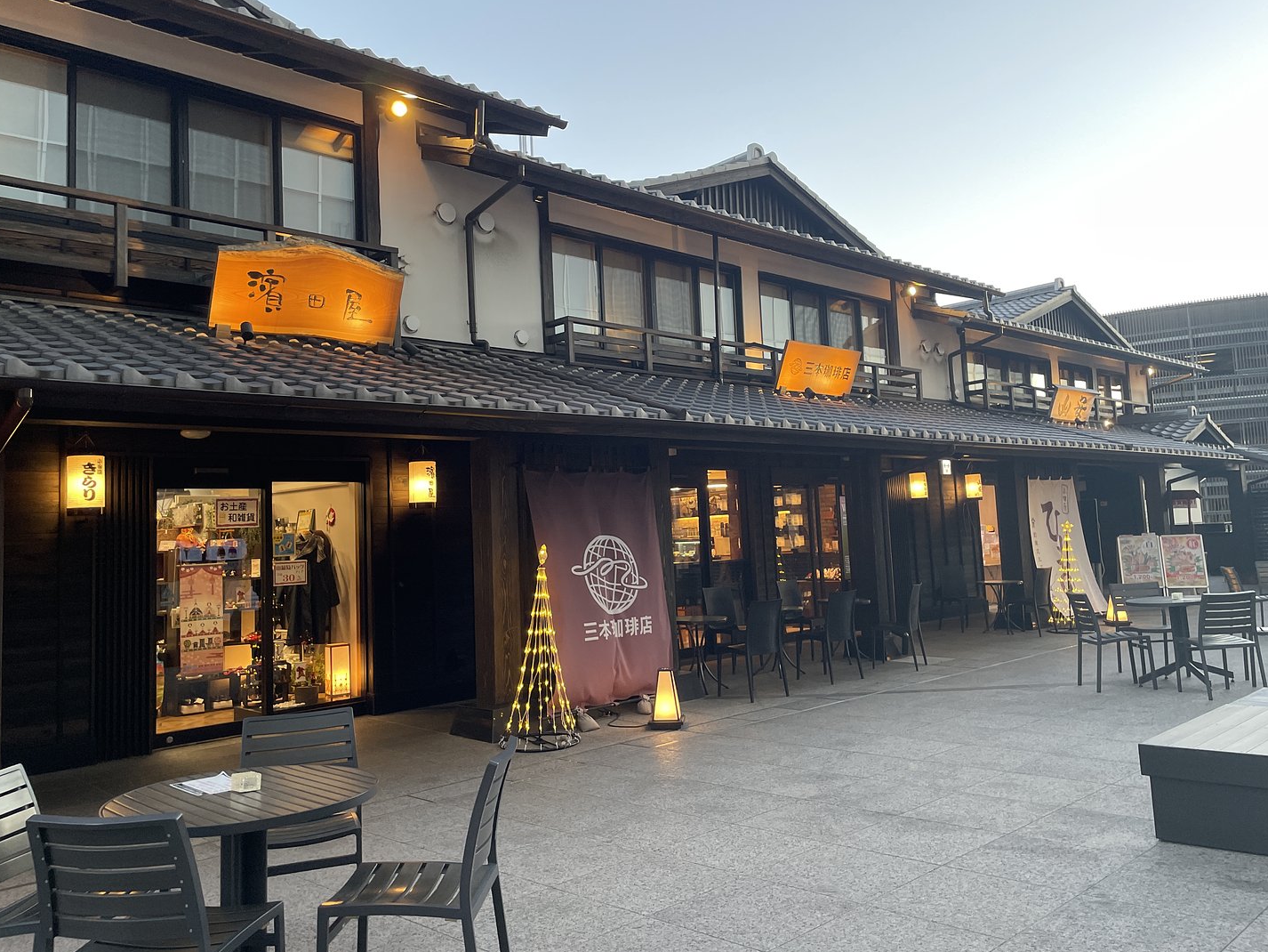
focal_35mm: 28
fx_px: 1026
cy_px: 452
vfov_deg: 49.7
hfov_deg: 63.4
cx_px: 660
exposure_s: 1/100
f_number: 1.6
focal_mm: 4.2
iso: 100
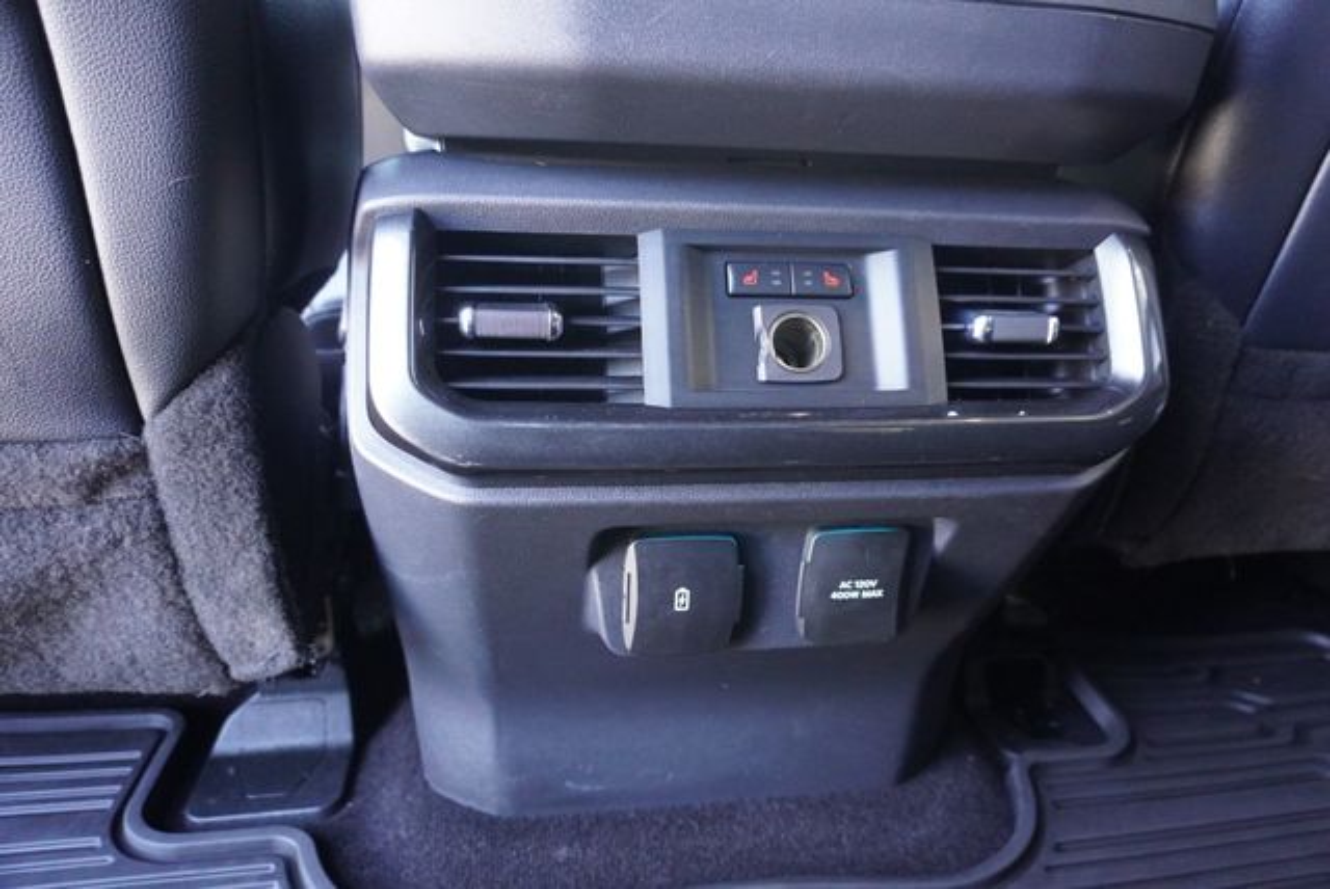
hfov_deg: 73.7
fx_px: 887
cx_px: 665
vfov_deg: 53.2
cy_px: 444
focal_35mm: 24
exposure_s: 1/60
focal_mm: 16
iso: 3200
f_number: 3.5
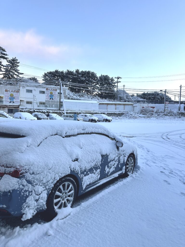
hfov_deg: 56.8
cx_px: 92
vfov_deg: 71.6
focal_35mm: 24
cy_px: 124
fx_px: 171
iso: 80
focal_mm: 6.86
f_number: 1.78
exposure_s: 1/521
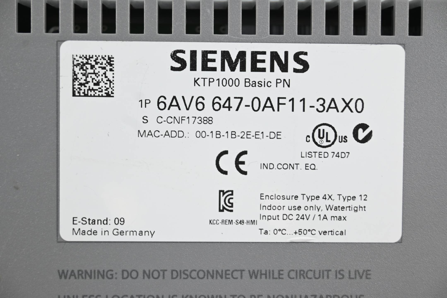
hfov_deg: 34.2
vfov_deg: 23.2
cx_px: 224
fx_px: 726
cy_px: 149
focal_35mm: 58
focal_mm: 39
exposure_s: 1/60
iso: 180
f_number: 5.6
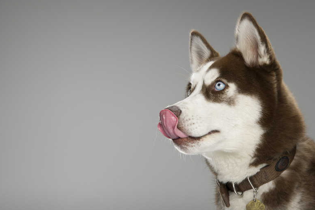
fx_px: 884
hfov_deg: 20.2
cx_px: 158
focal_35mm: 101
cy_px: 105
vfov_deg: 13.6
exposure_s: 1/200
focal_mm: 100
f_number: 16
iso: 64
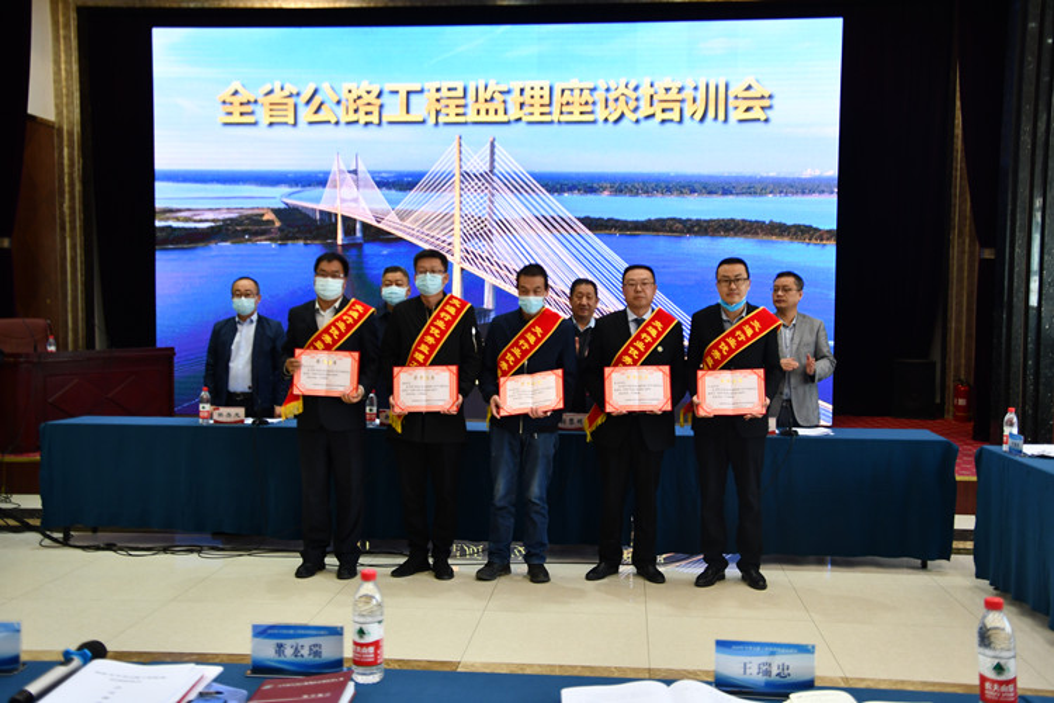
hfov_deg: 49.6
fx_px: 1142
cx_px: 527
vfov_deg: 34.2
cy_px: 352
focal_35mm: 39
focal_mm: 26
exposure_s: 1/160
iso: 800
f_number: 3.5
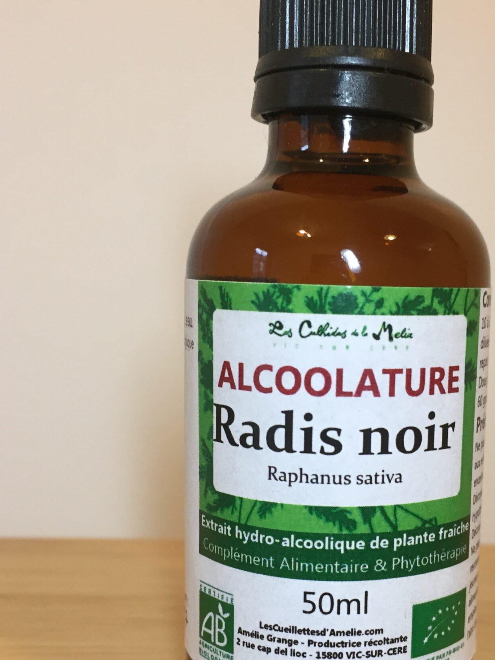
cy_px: 412
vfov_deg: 41.8
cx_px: 329
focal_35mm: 45
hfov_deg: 31.9
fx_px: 858
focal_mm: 4.15
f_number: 2.2
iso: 64
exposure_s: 1/33
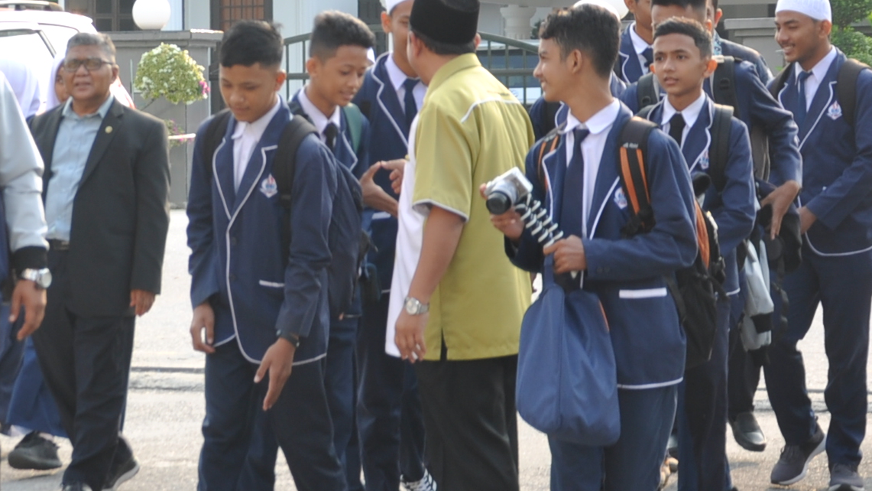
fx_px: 4093
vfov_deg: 6.9
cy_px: 132
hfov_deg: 12.0
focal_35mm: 177
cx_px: 26
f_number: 4.5
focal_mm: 40
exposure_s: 1/125
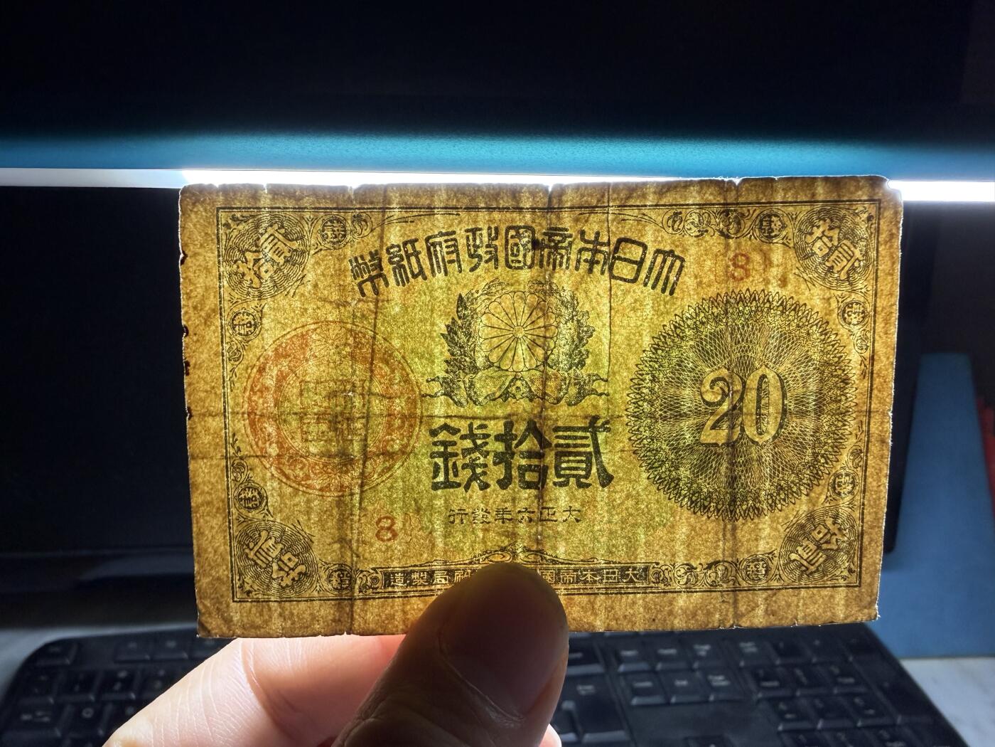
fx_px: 747
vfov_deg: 53.1
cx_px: 498
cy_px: 374
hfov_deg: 67.3
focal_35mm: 26
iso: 200
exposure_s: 1/121
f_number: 2.2
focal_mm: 2.22
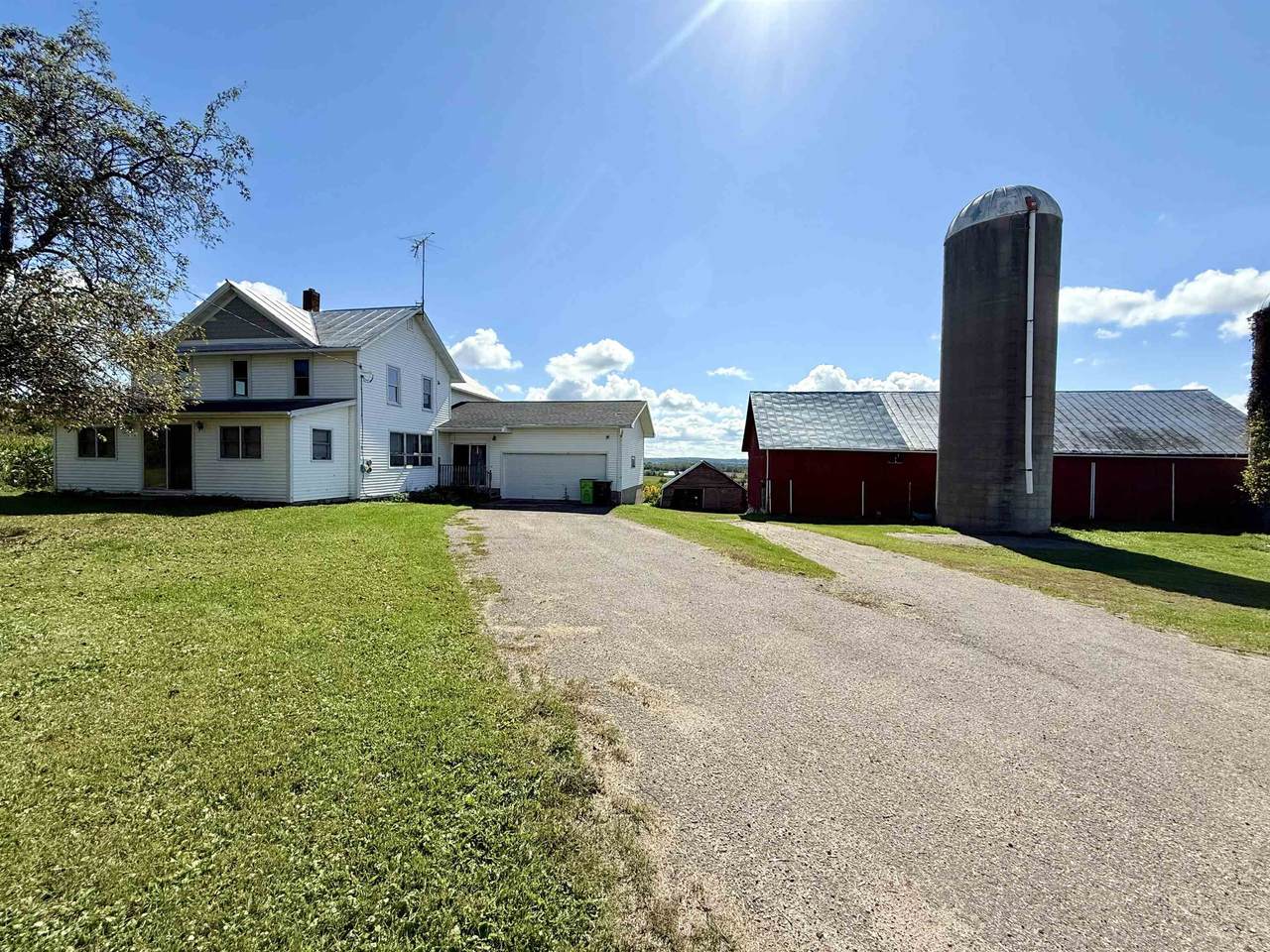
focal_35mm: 14
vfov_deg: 85.7
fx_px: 514
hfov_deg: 102.1
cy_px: 476
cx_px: 635
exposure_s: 1/3891
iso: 50
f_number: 2.2
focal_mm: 2.22
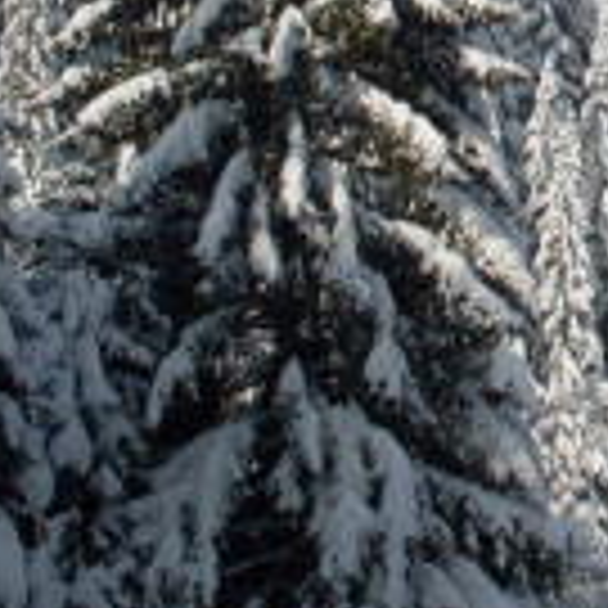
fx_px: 2365
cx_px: 842
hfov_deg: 13.9
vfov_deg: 14.2
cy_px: -99
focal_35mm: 119
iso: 80
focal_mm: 6.3
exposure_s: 1/350
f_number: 8.4
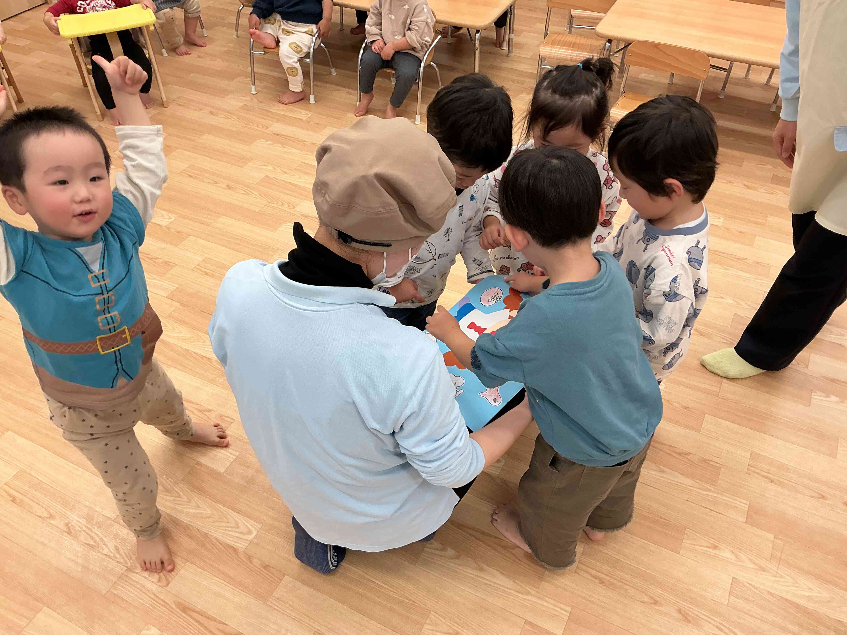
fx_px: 710
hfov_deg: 61.7
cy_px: 318
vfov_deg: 48.2
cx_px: 424
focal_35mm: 29
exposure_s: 1/120
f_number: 1.8
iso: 50
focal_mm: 3
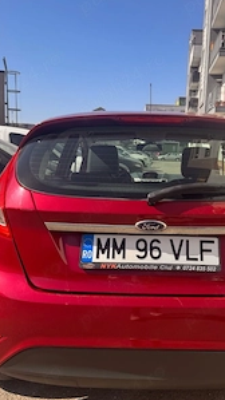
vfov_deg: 56.6
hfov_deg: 33.4
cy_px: 206
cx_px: 149
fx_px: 372
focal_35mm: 35
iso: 80
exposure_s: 1/3096
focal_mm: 6.76
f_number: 1.78
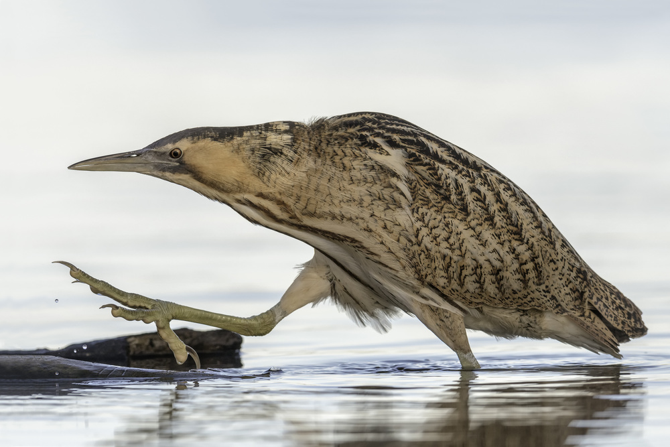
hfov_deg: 3.4
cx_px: 335
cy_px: 224
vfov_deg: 2.3
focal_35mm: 600
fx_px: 11168
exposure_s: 1/2500
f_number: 5.6
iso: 640
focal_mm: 400
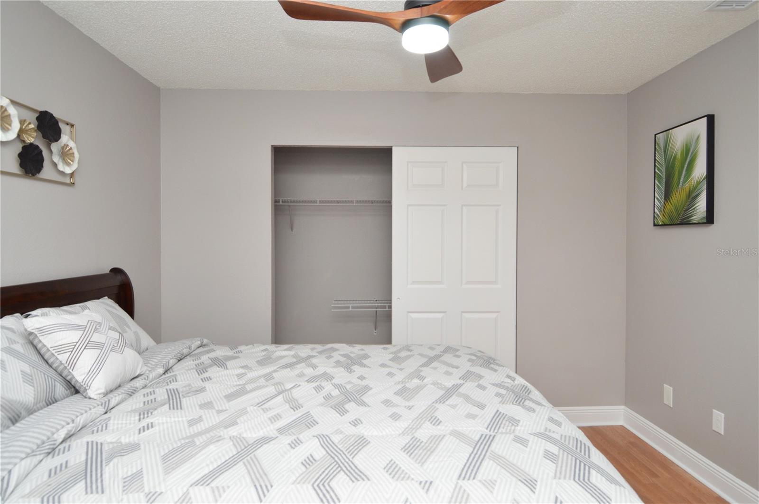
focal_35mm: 18
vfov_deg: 67.3
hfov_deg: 90.1
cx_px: 380
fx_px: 379
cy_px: 252
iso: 400
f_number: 4
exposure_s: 1/60
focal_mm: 12
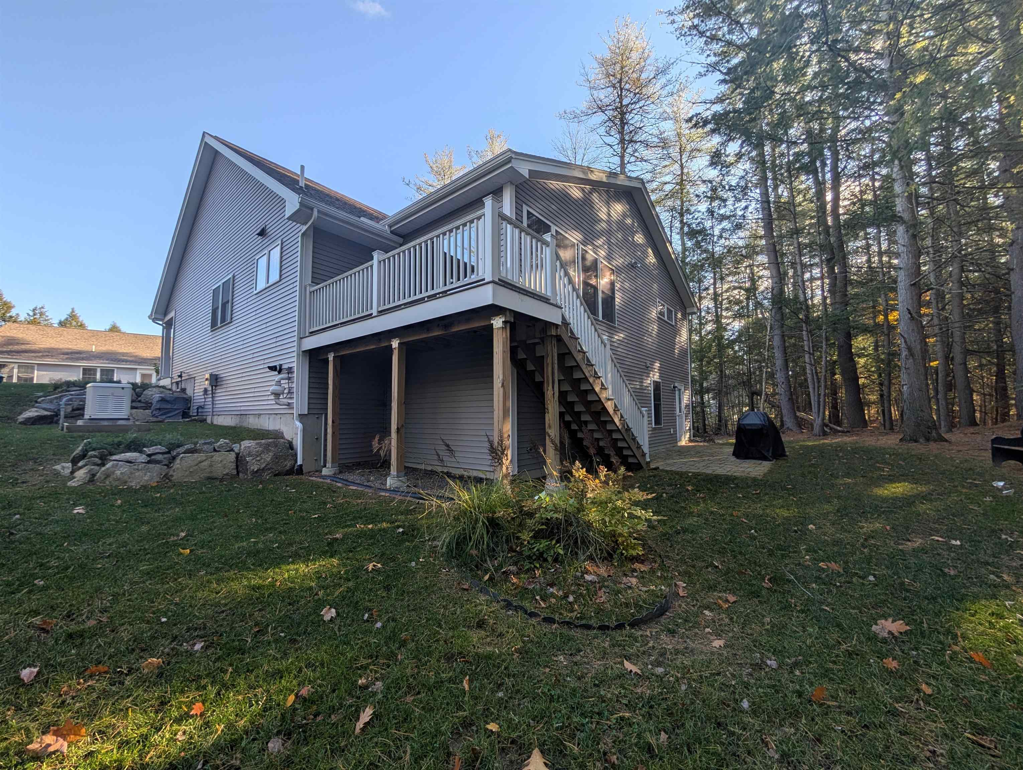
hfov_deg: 110.5
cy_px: 385
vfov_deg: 94.6
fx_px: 355
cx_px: 512
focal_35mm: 12
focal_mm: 2.02
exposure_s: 1/992
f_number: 1.7
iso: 56
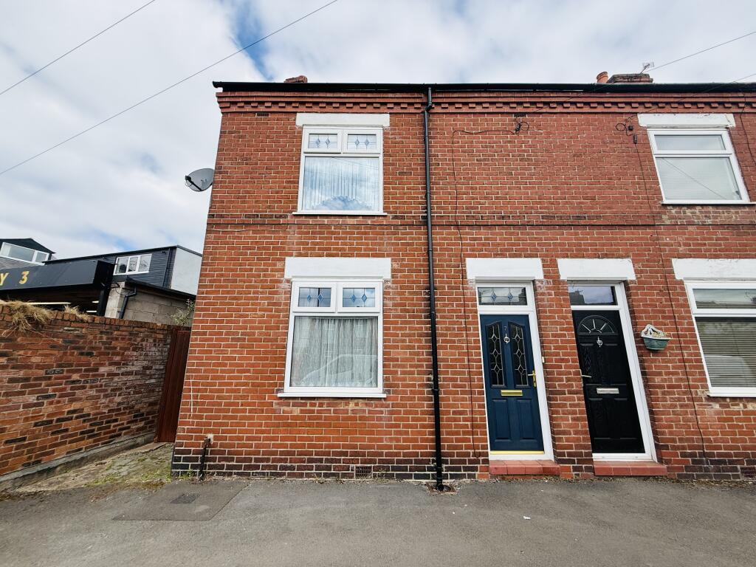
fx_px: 306
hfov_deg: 102.1
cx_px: 378
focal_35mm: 14
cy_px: 284
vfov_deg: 85.7
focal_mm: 2.22
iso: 50
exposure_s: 1/1572
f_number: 2.2
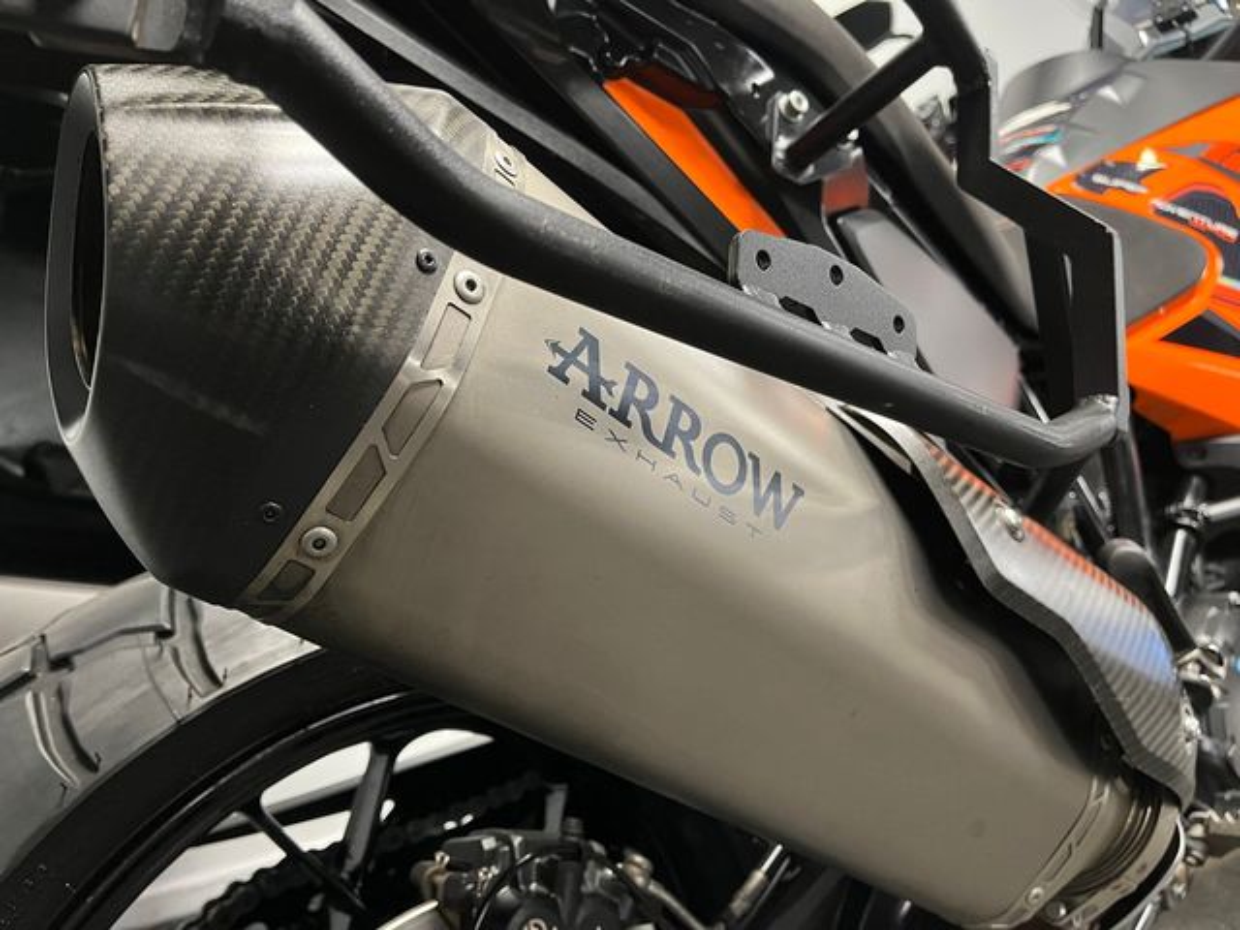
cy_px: 465
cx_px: 620
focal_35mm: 26
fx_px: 931
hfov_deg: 67.3
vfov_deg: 53.1
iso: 500
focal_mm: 5.1
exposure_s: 1/50
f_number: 1.6
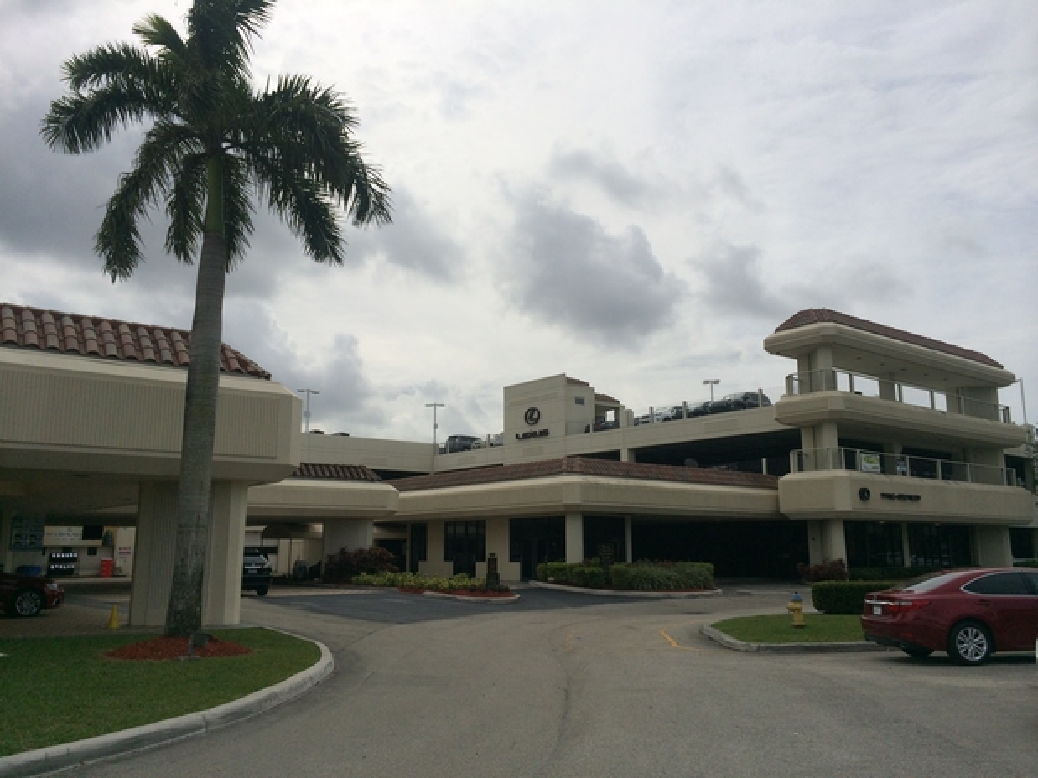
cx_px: 519
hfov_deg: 60.0
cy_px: 389
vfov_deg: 46.8
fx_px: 899
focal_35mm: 30
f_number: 2.2
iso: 40
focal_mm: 4.12
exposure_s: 1/5882
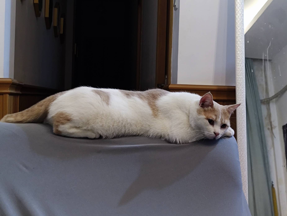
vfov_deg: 21.6
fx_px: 564
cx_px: 144
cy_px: 108
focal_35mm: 68
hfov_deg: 28.5
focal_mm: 5.58
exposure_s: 1/50
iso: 1075
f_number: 1.6
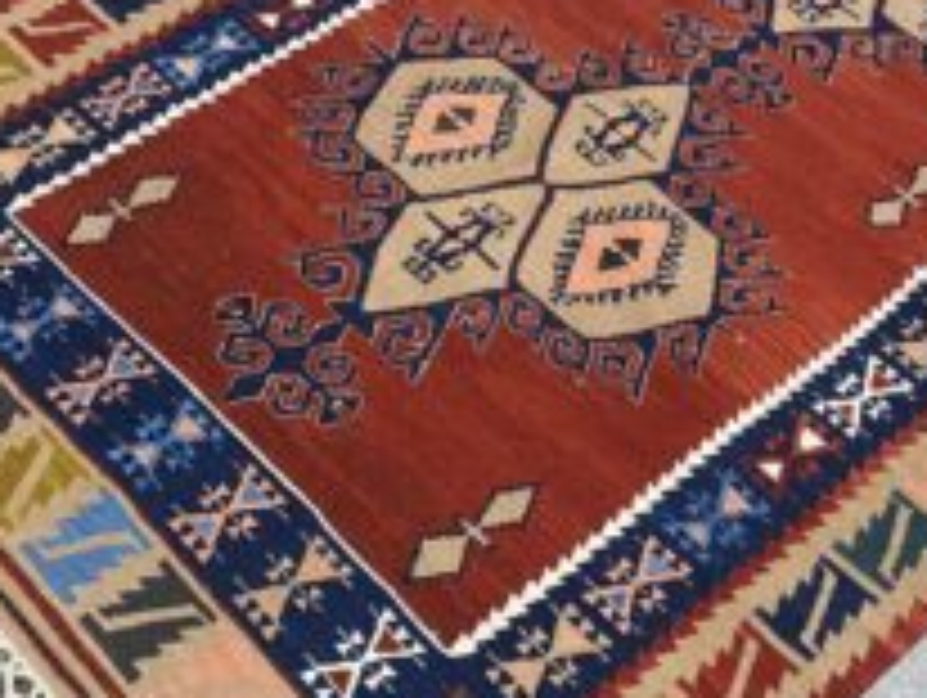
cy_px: 390
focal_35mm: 63
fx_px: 1689
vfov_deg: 23.3
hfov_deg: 30.5
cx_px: 598
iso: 80
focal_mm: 4.25
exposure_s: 1/60
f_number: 1.8
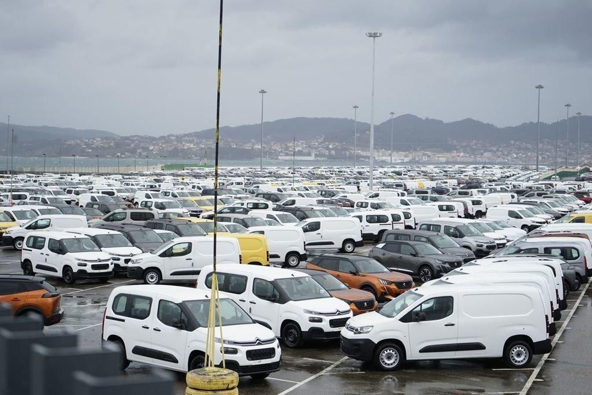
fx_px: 1151
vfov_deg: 19.5
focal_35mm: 70
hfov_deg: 28.8
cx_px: 296
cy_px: 198
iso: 320
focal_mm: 70
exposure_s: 1/200
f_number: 5.6
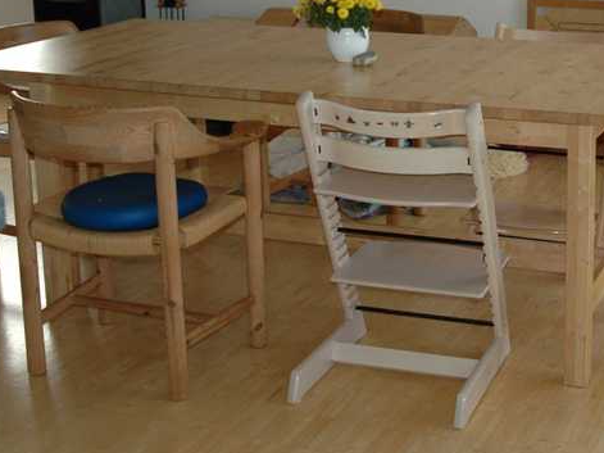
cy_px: 98
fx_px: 1204
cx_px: 496
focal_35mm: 69
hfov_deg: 27.5
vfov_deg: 21.1
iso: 200
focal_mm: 22
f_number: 3.8
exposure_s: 1/100
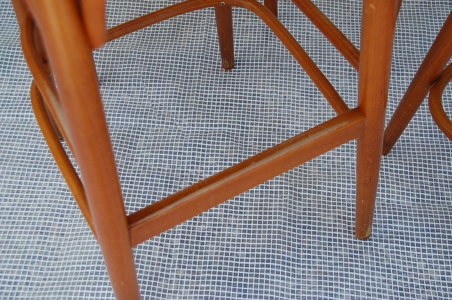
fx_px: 715
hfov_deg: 35.1
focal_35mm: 57
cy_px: 150
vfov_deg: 23.7
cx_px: 226
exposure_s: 1/160
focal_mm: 38
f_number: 6.3
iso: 200
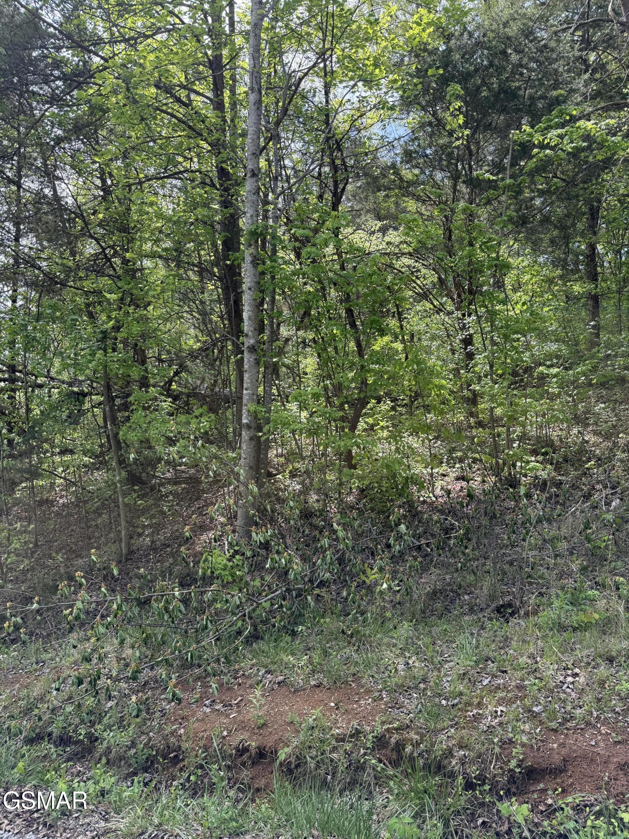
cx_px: 314
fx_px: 581
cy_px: 420
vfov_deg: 71.6
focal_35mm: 24
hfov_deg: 56.8
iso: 100
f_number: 1.78
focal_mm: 6.76
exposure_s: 1/840
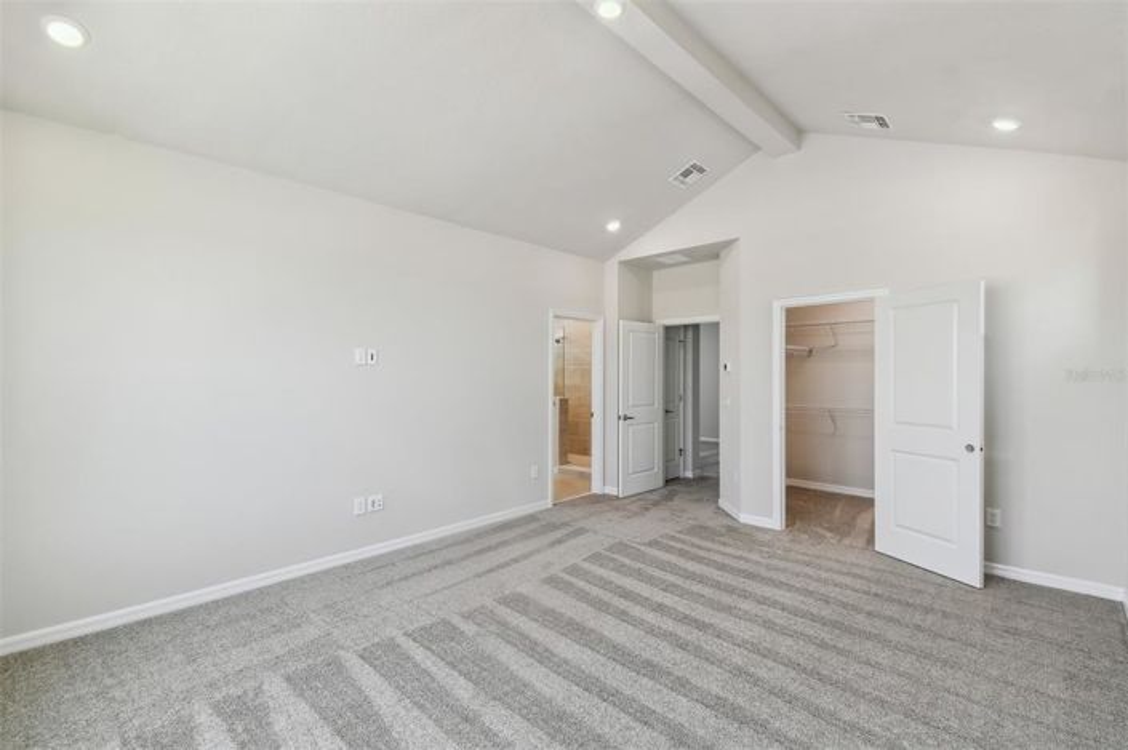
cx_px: 564
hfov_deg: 100.4
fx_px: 470
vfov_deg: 77.2
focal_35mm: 15
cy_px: 375
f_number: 7.1
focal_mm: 10
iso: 100
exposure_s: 1/40
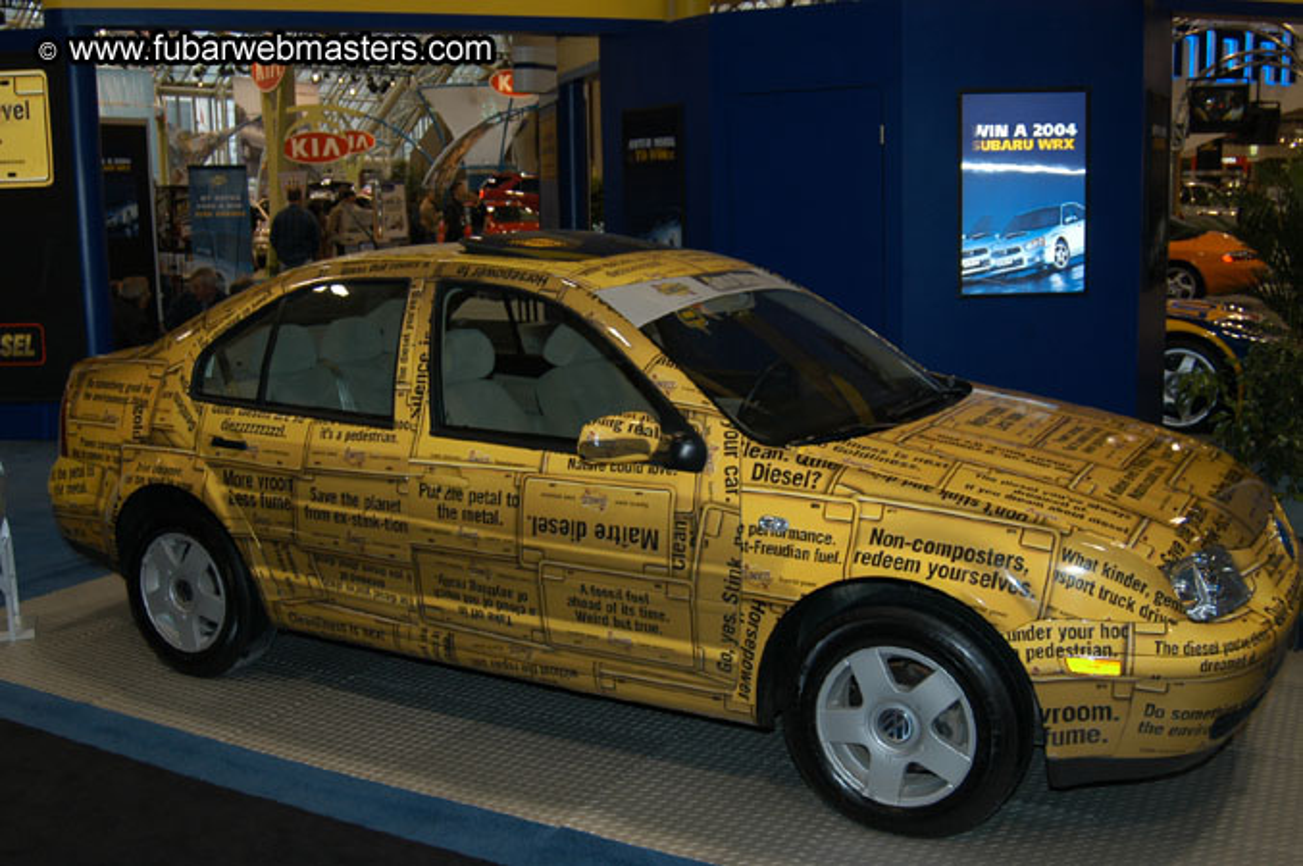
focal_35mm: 36
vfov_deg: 36.8
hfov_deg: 53.2
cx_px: 652
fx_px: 1302
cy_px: 433
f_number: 5
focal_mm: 24
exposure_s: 1/60
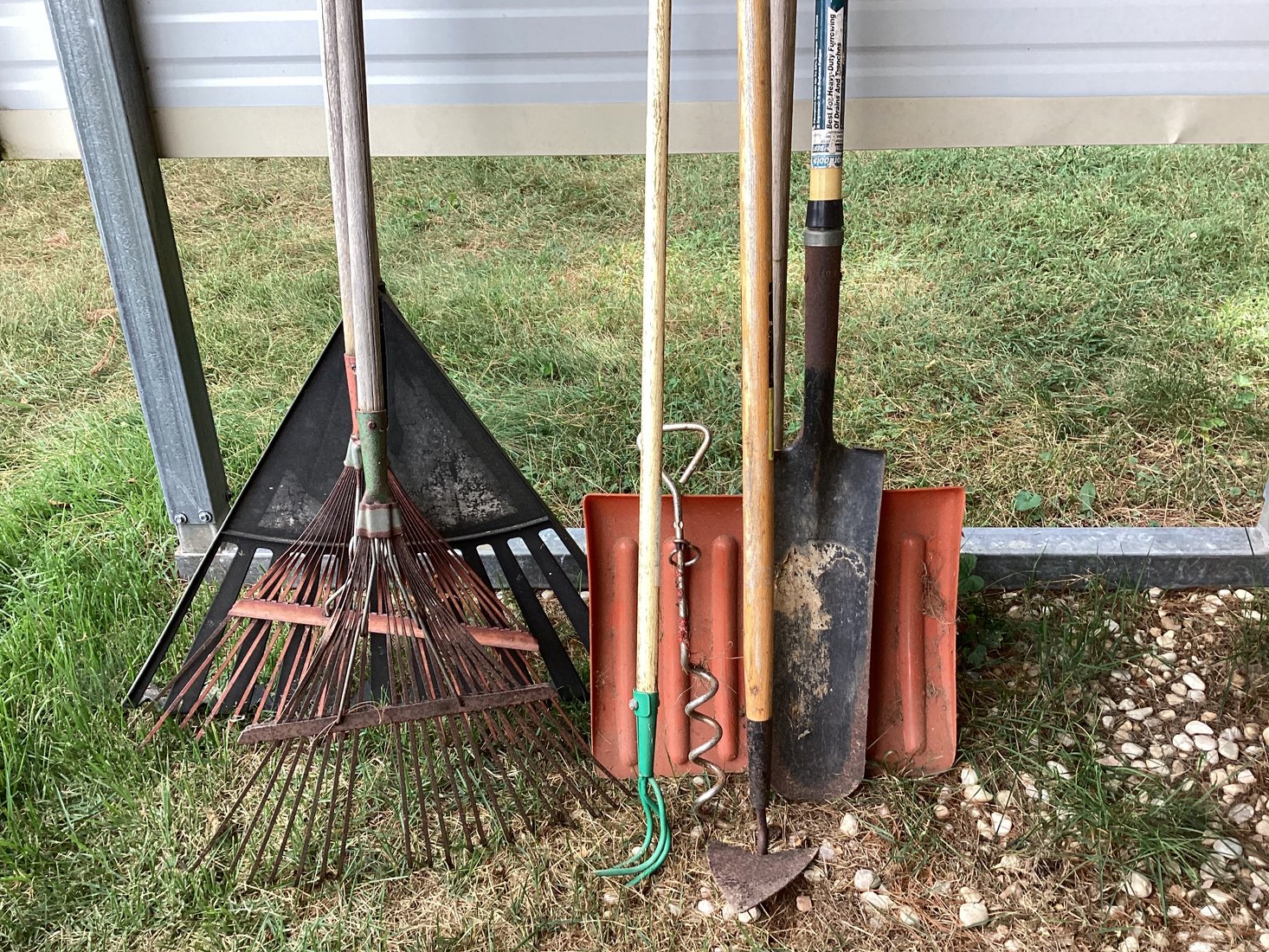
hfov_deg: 56.8
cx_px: 623
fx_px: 1173
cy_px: 469
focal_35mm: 32
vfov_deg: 44.2
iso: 64
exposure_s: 1/120
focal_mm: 3.3
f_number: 2.4
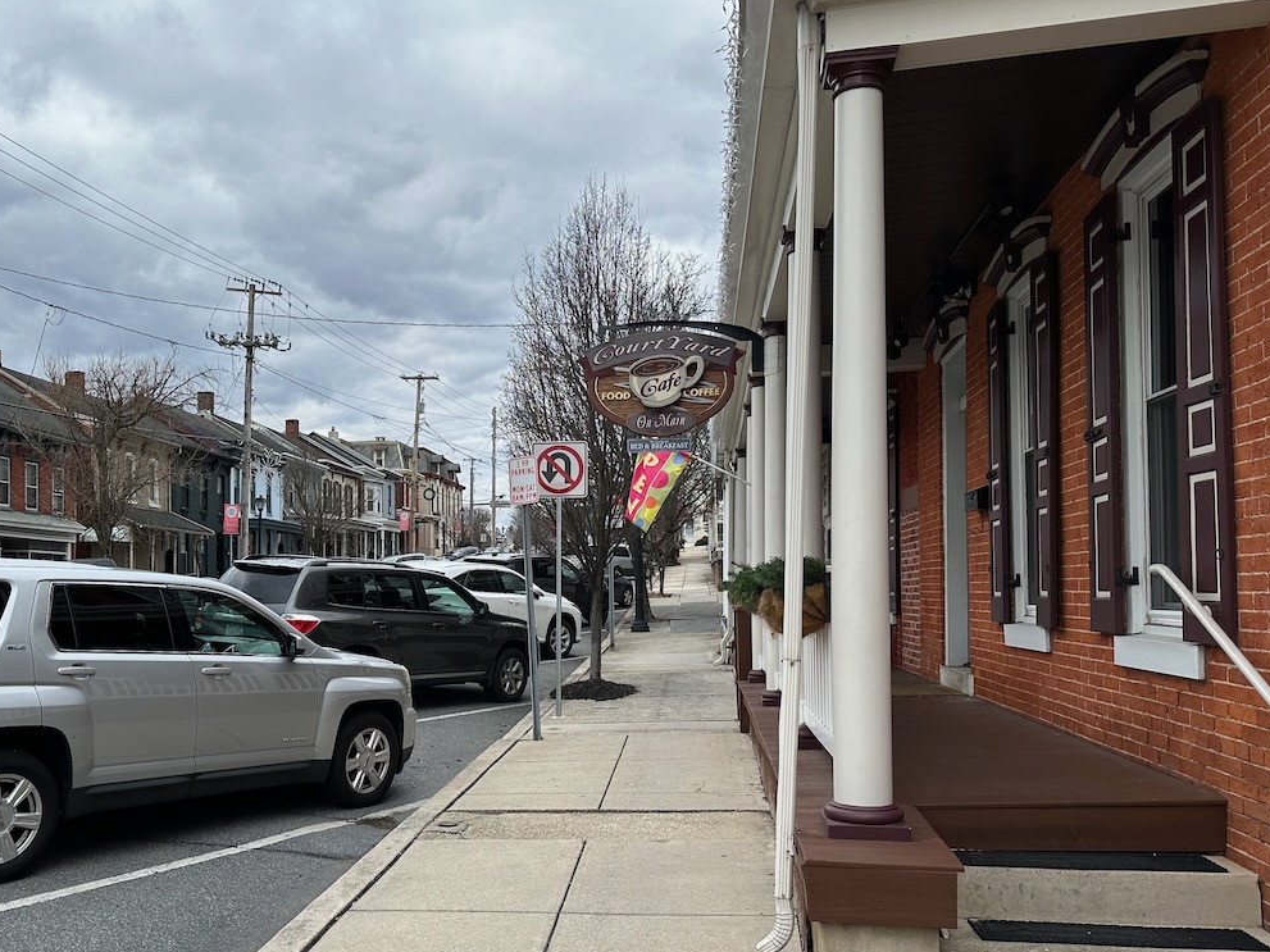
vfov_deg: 45.3
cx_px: 465
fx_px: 1137
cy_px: 551
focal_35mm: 31
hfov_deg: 57.5
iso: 80
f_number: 1.78
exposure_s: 1/1393
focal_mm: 6.86
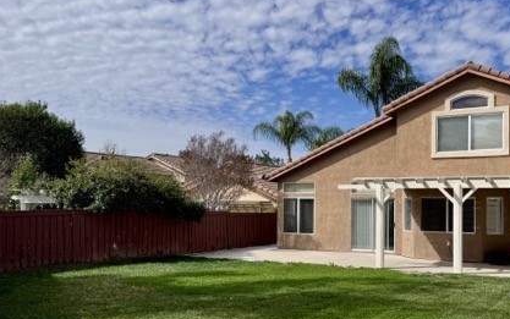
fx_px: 542
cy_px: 188
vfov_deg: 32.7
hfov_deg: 50.0
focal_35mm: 39
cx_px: 312
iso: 80
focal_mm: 6.76
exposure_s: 1/7937
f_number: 1.78
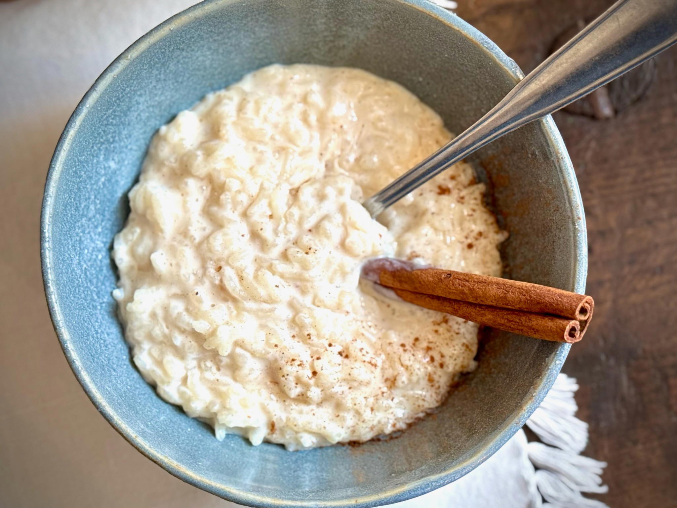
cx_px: 338
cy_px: 254
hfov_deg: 39.7
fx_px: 939
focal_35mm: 48
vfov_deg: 30.3
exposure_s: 1/60
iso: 100
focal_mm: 6.76
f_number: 1.78
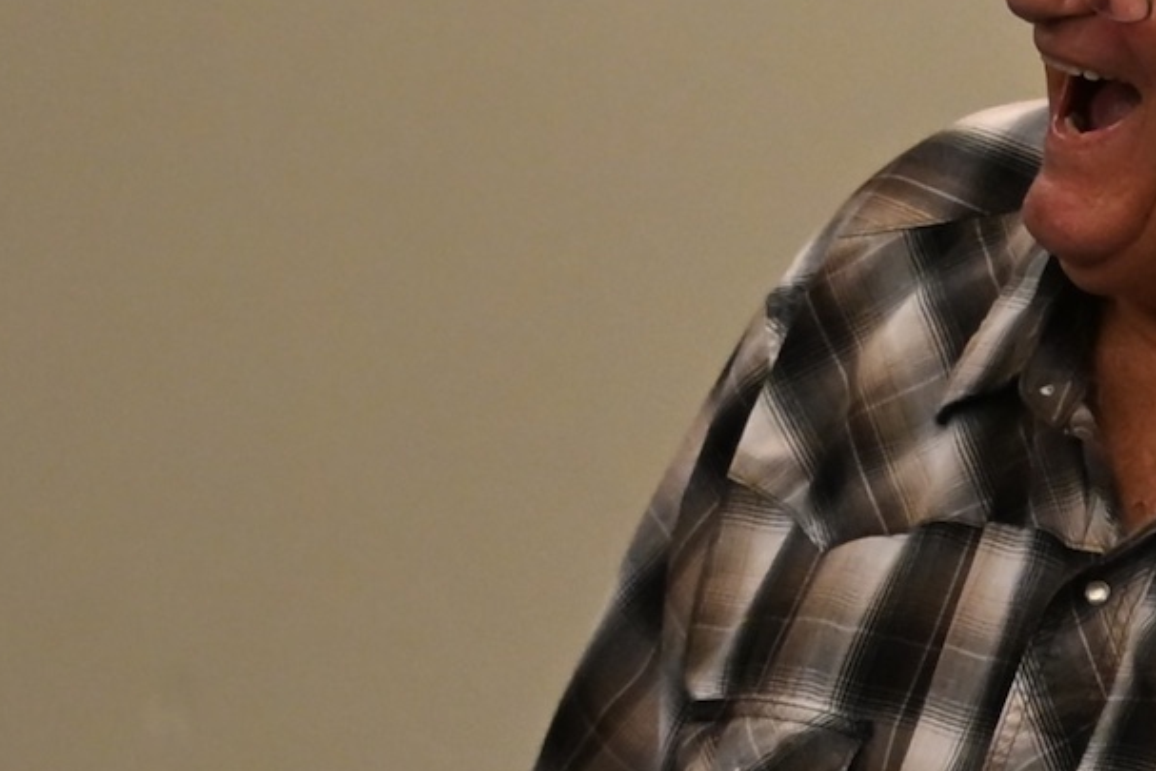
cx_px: 931
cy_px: 198
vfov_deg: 6.4
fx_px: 6873
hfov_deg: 9.6
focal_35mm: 214
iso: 2200
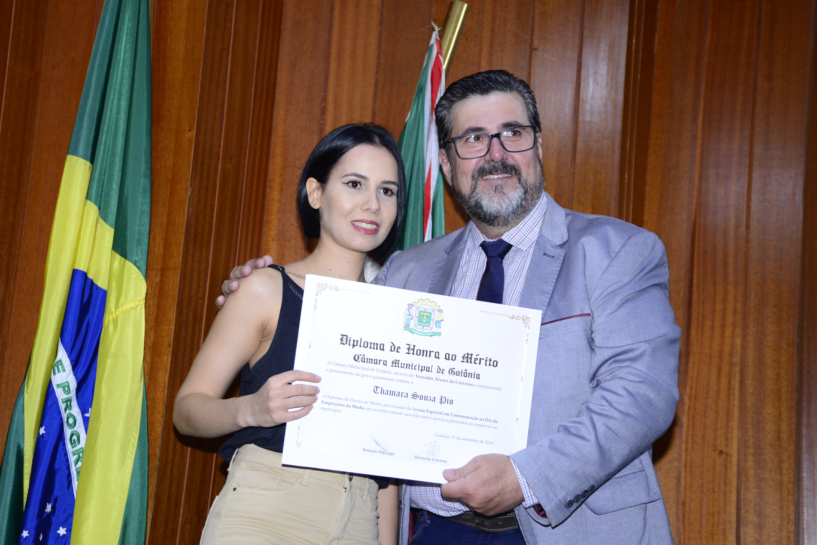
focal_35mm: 70
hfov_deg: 28.8
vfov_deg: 19.5
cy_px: 272
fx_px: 1589
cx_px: 408
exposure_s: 1/125
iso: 2000
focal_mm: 70
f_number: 5.3
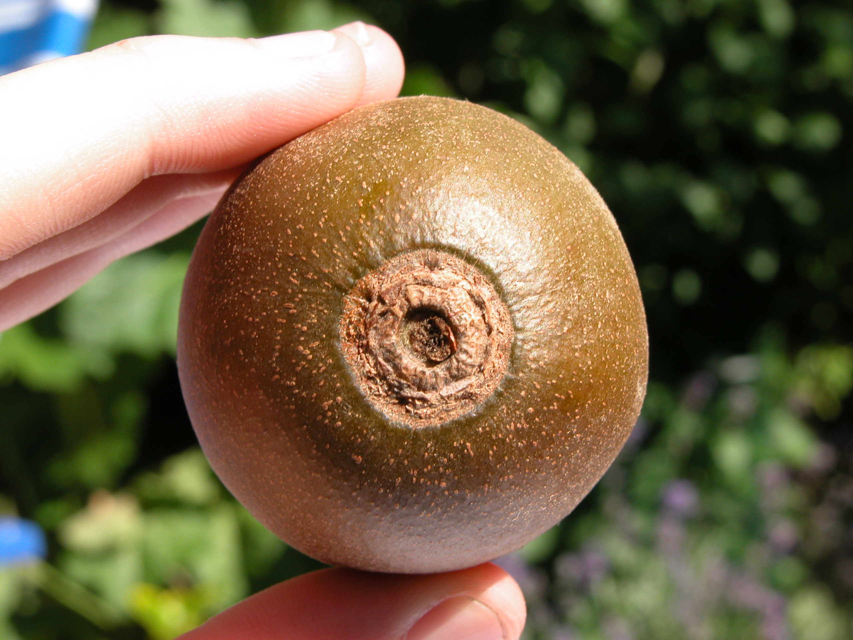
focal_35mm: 93
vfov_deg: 15.9
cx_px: 426
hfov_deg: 21.1
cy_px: 320
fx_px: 2292
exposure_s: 1/133
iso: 100
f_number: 8
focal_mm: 23.7
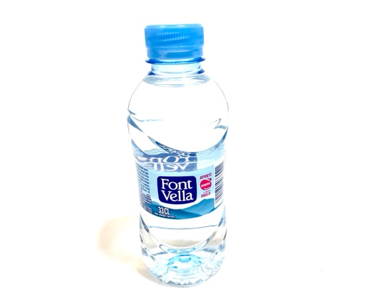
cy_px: 147
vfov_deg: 53.1
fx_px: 294
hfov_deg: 67.3
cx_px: 196
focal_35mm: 26
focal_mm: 4.2
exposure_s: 1/100
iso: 40
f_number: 1.6
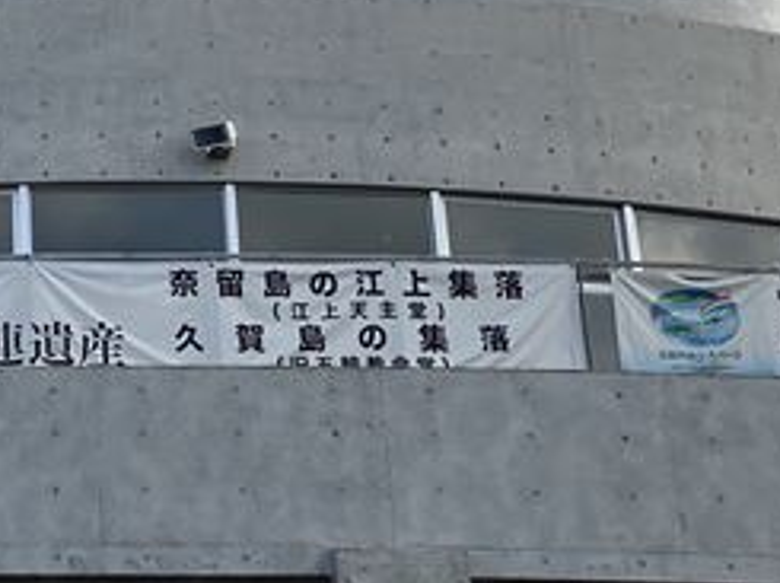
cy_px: -221
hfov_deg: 18.1
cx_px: -162
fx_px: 2317
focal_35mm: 103
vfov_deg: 13.7
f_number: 1.8
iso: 32
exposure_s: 1/1312
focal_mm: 3.99
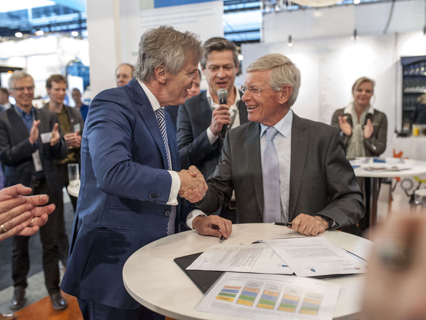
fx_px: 468
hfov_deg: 49.0
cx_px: 211
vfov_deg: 37.7
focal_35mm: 38
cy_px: 160
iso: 6400
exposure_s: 1/250
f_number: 3.5
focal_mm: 35
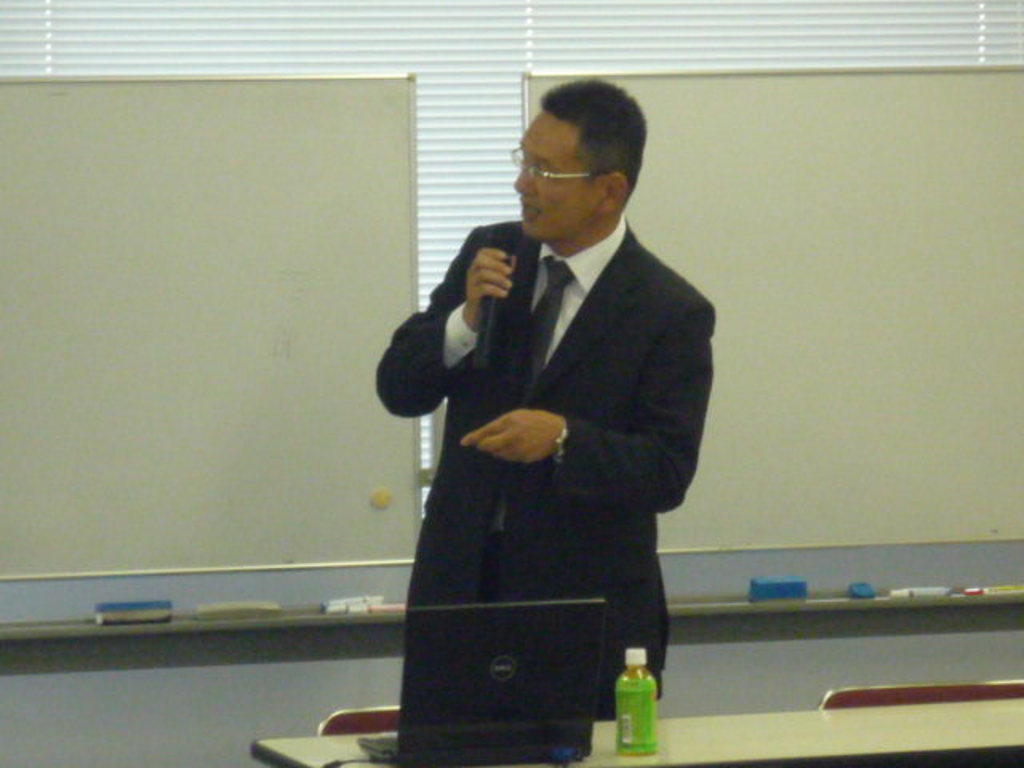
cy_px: 384
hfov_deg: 11.0
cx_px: 512
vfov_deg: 8.2
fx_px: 5325
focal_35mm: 180
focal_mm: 17.6
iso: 640
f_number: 5.6
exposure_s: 1/60
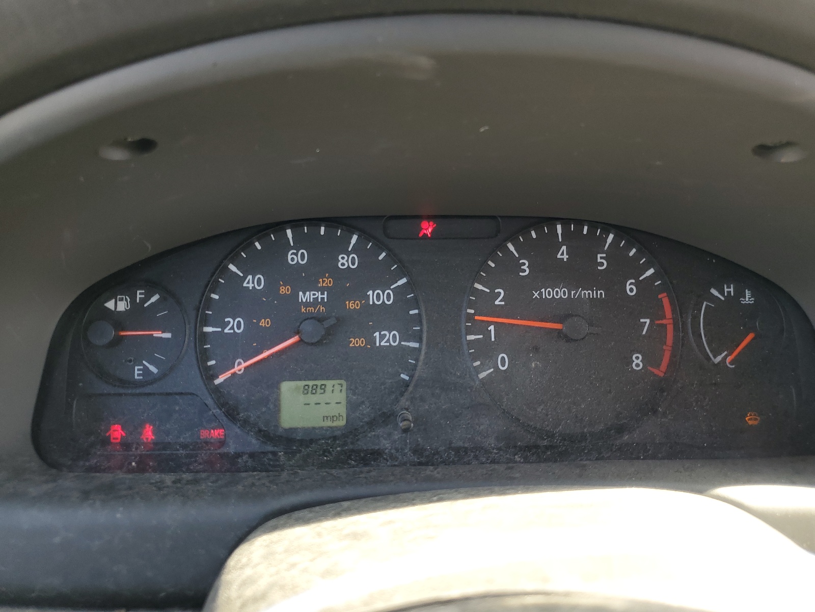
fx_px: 612
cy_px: 306
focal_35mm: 26
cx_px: 408
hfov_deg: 67.3
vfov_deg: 53.1
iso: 50
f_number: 1.5
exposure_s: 1/159
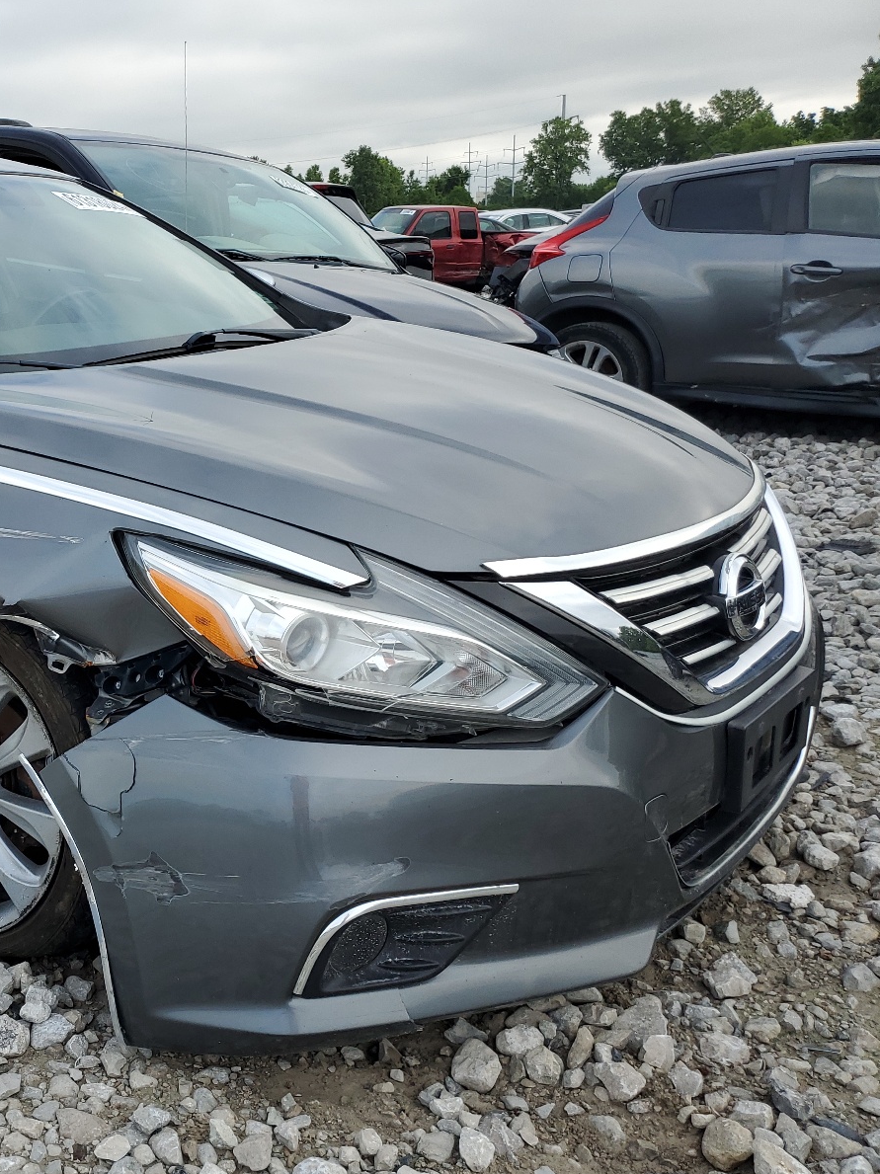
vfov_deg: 52.6
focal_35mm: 35
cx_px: 92
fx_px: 1187
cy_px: 588
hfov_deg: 38.0
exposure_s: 1/1250
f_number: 1.5
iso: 50
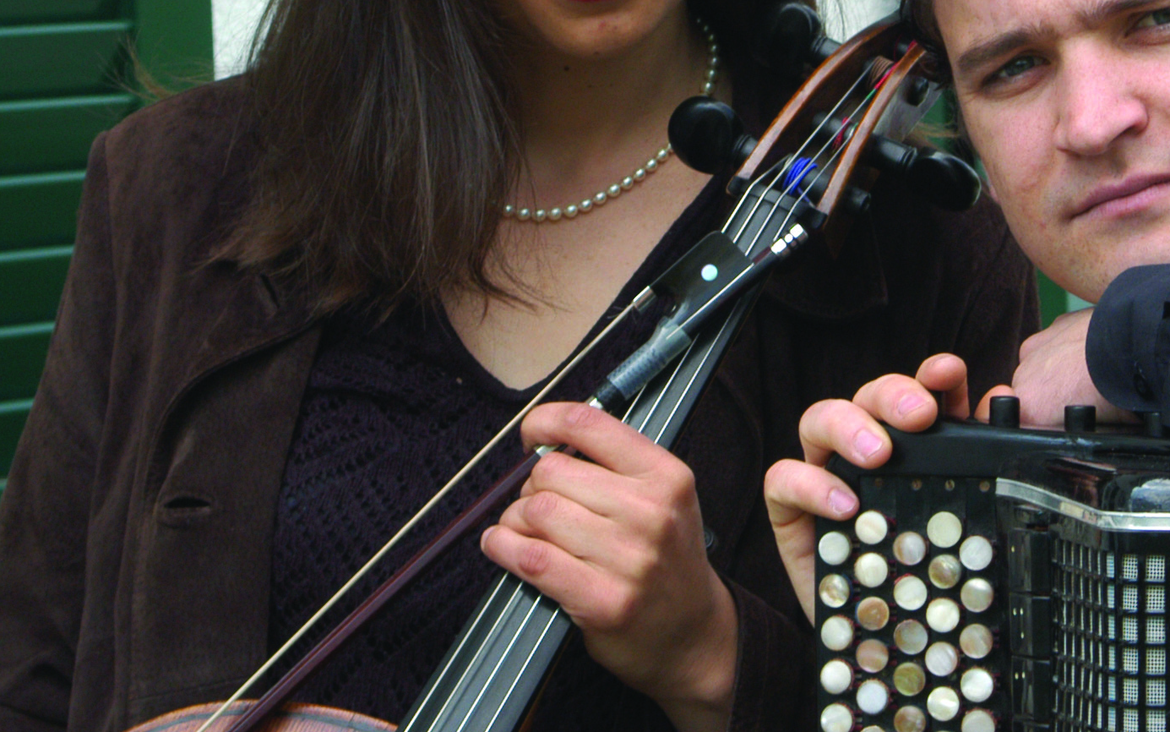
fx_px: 6346
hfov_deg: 10.5
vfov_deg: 6.6
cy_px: 114
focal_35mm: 199
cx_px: 997
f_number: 8
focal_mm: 60
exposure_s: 1/250
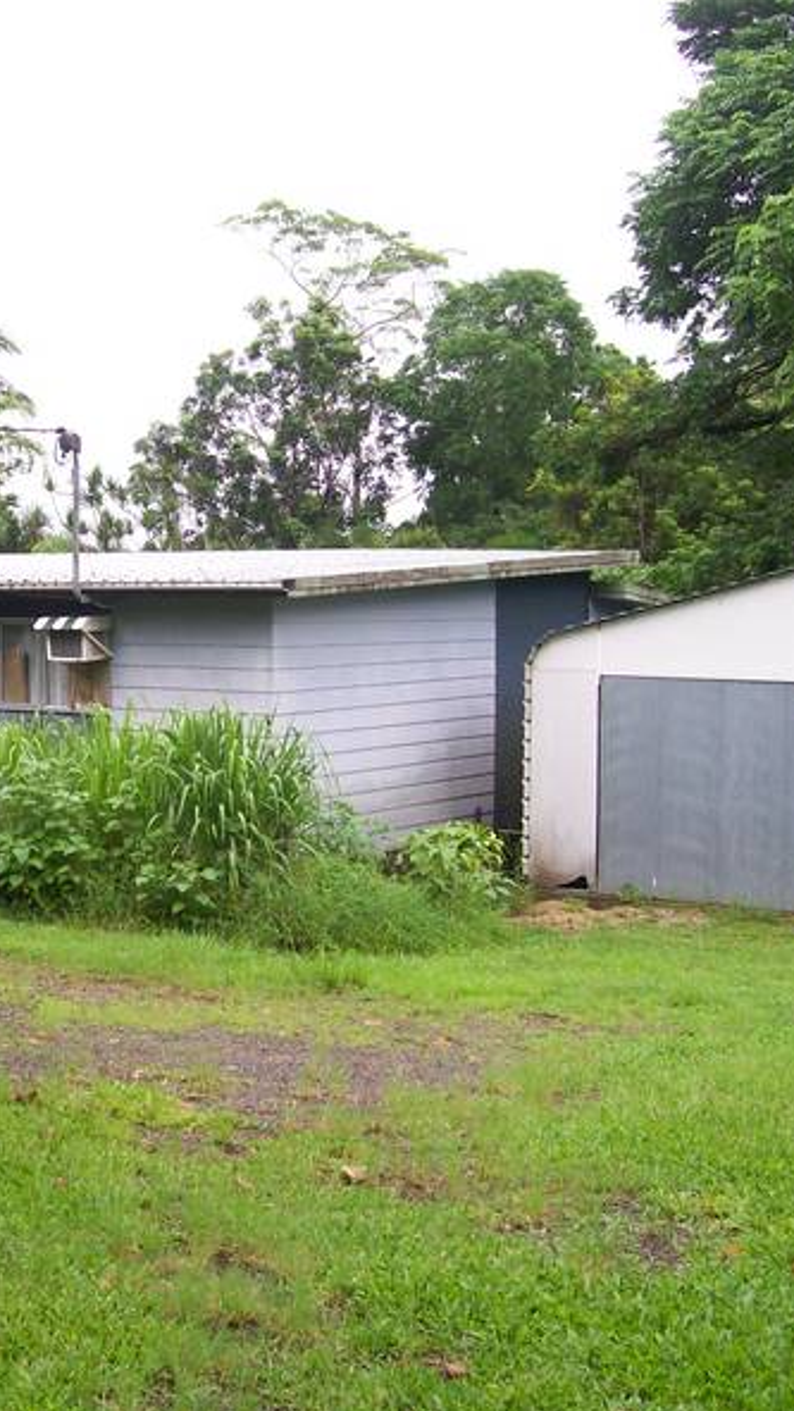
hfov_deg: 22.3
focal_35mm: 53
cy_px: 710
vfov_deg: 39.2
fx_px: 1984
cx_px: 143
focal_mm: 6
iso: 80
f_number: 2.7
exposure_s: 1/204
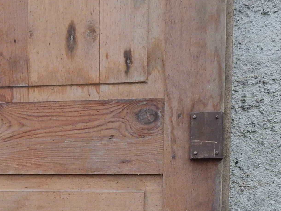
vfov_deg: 23.5
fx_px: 479
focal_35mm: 59
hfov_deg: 32.2
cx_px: 77
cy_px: 225
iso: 280
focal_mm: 4
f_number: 3
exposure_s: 1/30
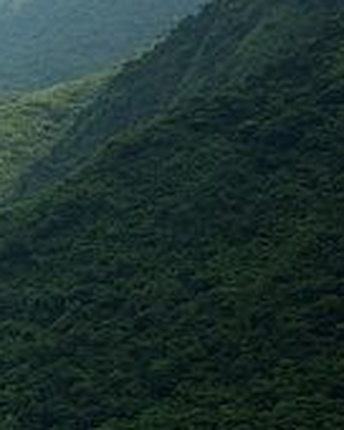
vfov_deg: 14.4
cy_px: 215
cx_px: -362
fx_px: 1701
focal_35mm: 134
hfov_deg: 10.5
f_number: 3.8
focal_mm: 27
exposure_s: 1/1250
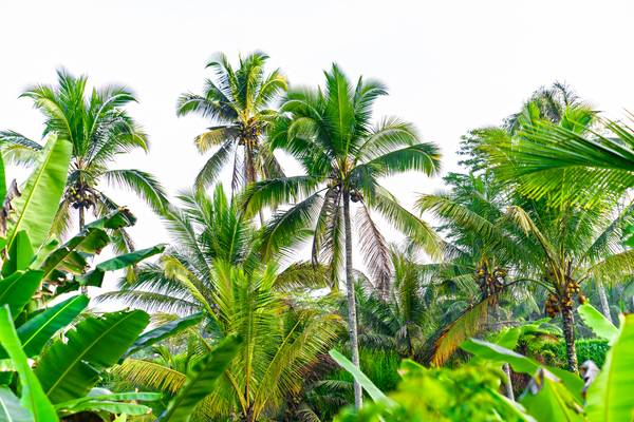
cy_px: 211
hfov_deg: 28.8
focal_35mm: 70
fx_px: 1233
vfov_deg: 19.5
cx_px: 317
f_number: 3.5
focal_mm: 70
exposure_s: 1/250
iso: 100
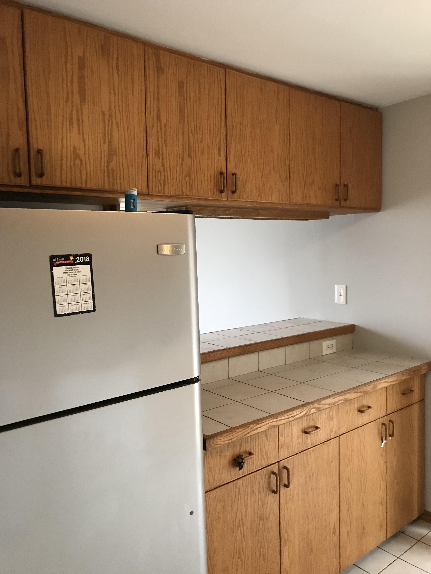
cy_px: 287
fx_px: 465
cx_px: 216
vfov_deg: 63.4
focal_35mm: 28
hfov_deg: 49.7
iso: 80
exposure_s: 1/15
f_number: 1.8
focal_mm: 3.99
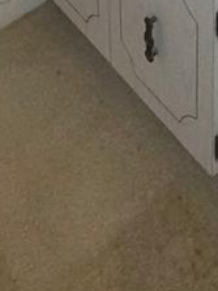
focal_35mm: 70
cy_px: -373
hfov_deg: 20.8
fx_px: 588
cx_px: 159
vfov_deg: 16.1
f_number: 2.2
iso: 160
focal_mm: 2.2
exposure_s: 1/60.2
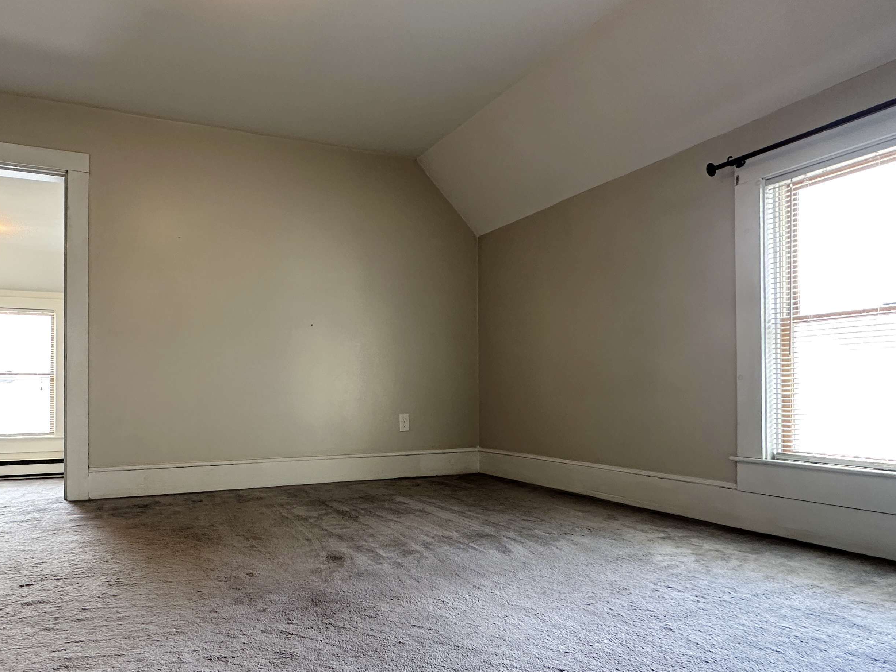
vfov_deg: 58.6
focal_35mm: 23
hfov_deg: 73.0
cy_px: 387
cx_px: 352
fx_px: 595
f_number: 2.2
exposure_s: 1/60
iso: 160
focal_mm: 2.22
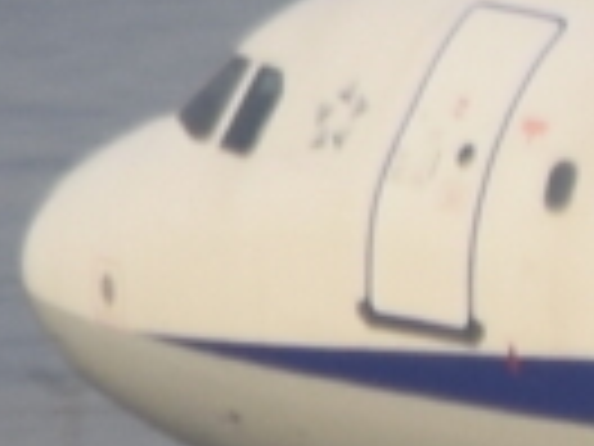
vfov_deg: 0.4
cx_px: 2277
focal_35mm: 3344
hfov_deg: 0.6
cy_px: 275
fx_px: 57382
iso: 220
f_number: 5.6
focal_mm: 300
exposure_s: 1/500
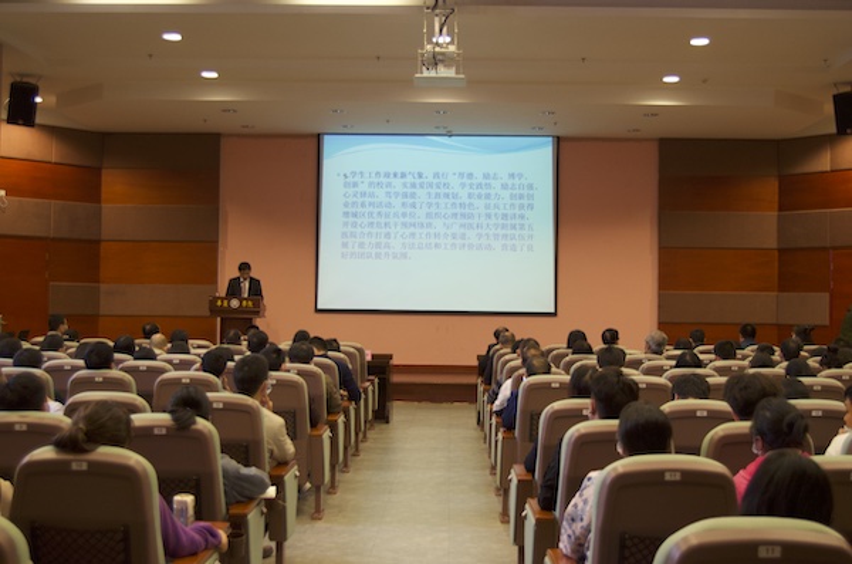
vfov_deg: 28.8
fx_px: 1098
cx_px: 426
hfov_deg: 42.4
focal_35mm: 46
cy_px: 282
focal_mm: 31
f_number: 4.2
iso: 1250
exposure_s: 1/30
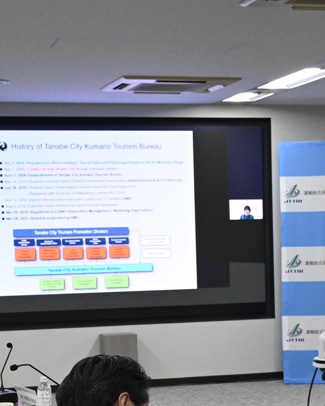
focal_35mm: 99
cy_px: 368
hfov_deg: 15.4
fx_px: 1190
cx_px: 280
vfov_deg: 19.0
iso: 2800
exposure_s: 1/200
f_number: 6.3
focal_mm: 24
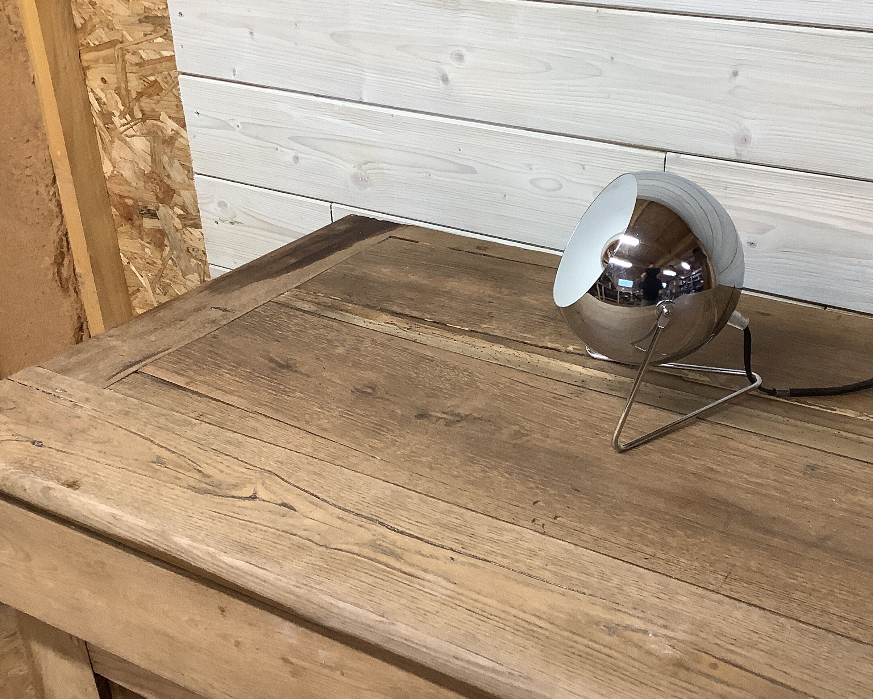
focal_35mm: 41
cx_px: 521
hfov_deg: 44.6
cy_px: 352
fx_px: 1059
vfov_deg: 36.5
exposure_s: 1/50
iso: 100
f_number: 2.4
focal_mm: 3.3
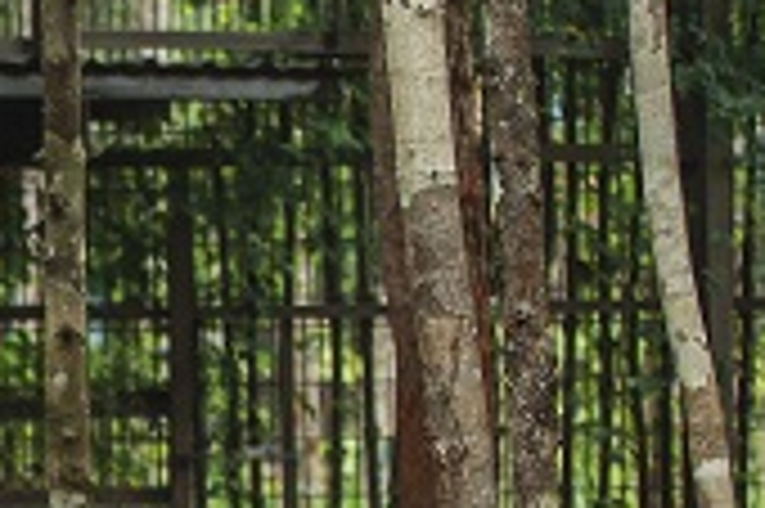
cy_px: 645
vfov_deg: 3.3
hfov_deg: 4.9
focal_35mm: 412
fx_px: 8746
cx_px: -950
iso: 200
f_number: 2.8
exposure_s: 1/500
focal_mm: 70
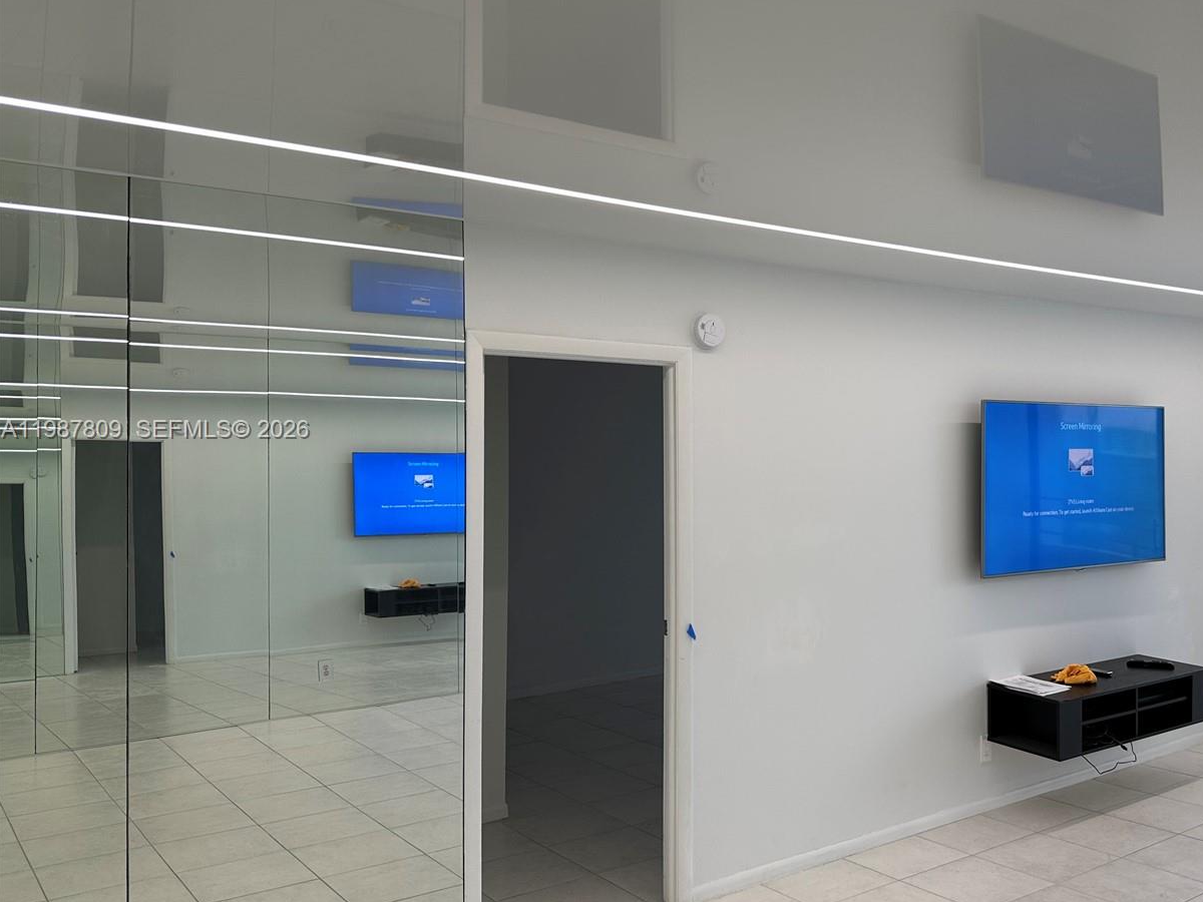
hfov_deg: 55.7
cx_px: 799
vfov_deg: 44.1
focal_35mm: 32
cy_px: 431
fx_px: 1112
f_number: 1.78
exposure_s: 1/120
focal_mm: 6.86
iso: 80
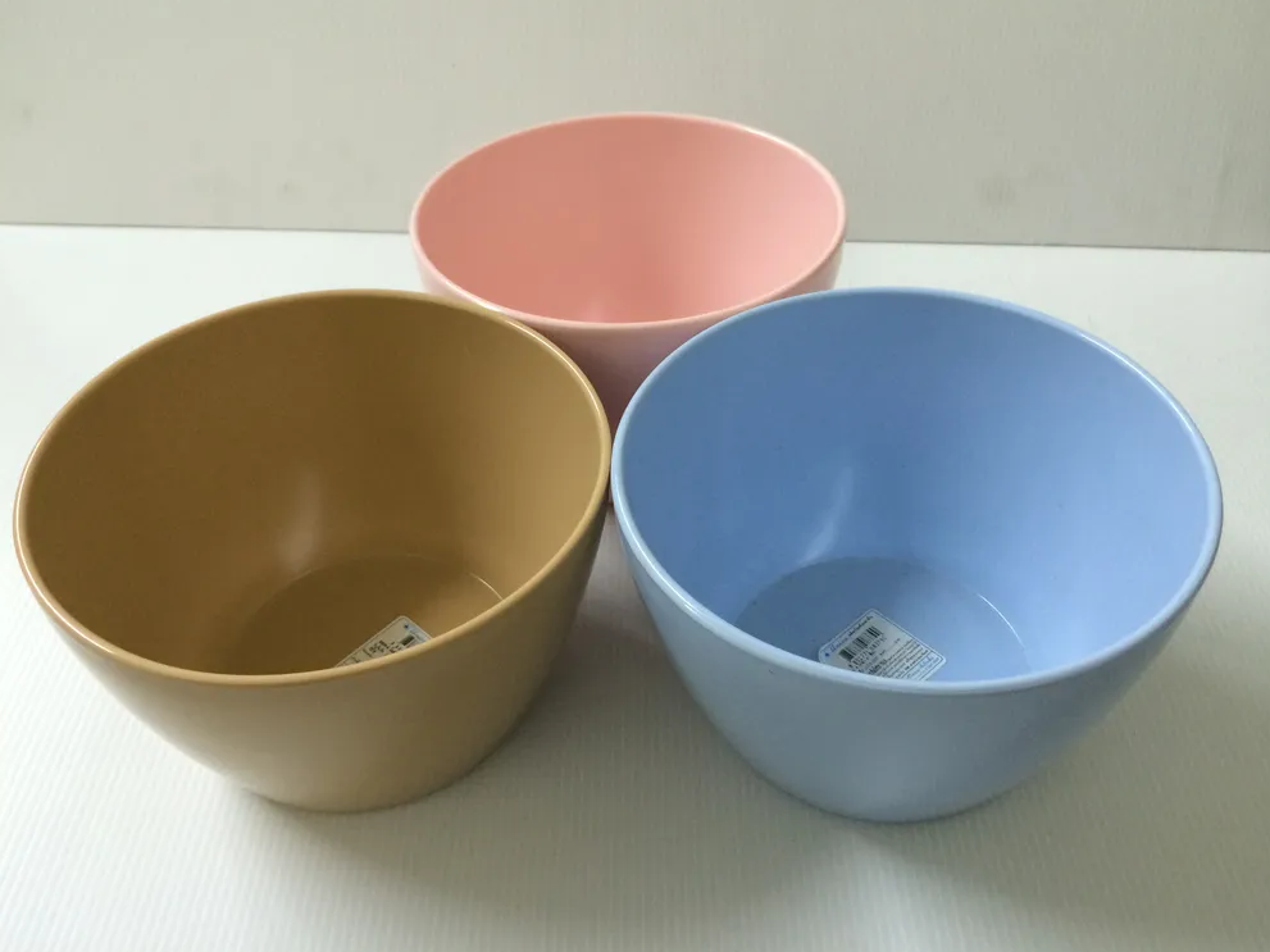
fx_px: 1137
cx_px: 641
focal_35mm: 31
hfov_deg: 58.4
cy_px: 469
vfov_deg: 45.4
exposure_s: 1/33
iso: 160
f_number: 2.2
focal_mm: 4.12
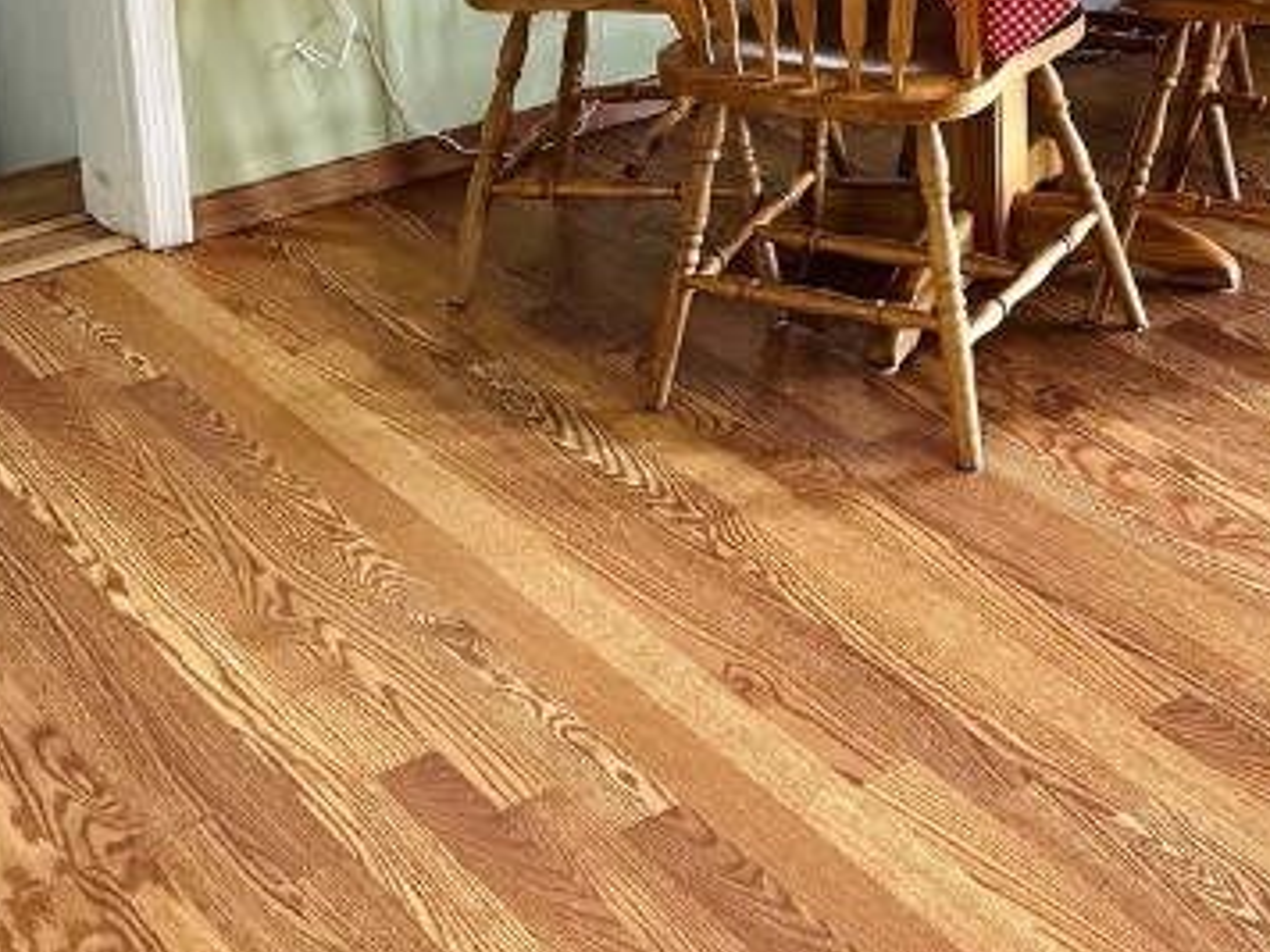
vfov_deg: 19.8
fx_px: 2531
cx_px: 1035
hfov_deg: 27.5
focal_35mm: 69
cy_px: -246
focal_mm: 6.76
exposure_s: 1/60
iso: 200
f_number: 1.78
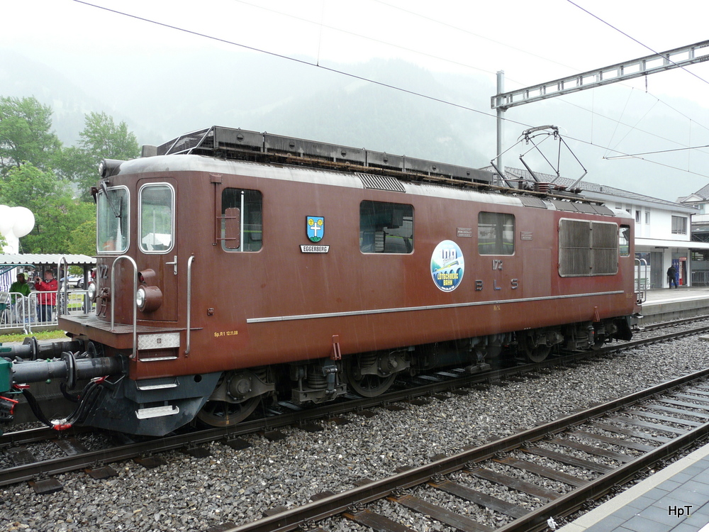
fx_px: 573
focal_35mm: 28
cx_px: 354
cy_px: 266
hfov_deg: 63.4
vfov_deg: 49.7
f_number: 3.6
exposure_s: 1/125
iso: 100
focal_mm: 4.6
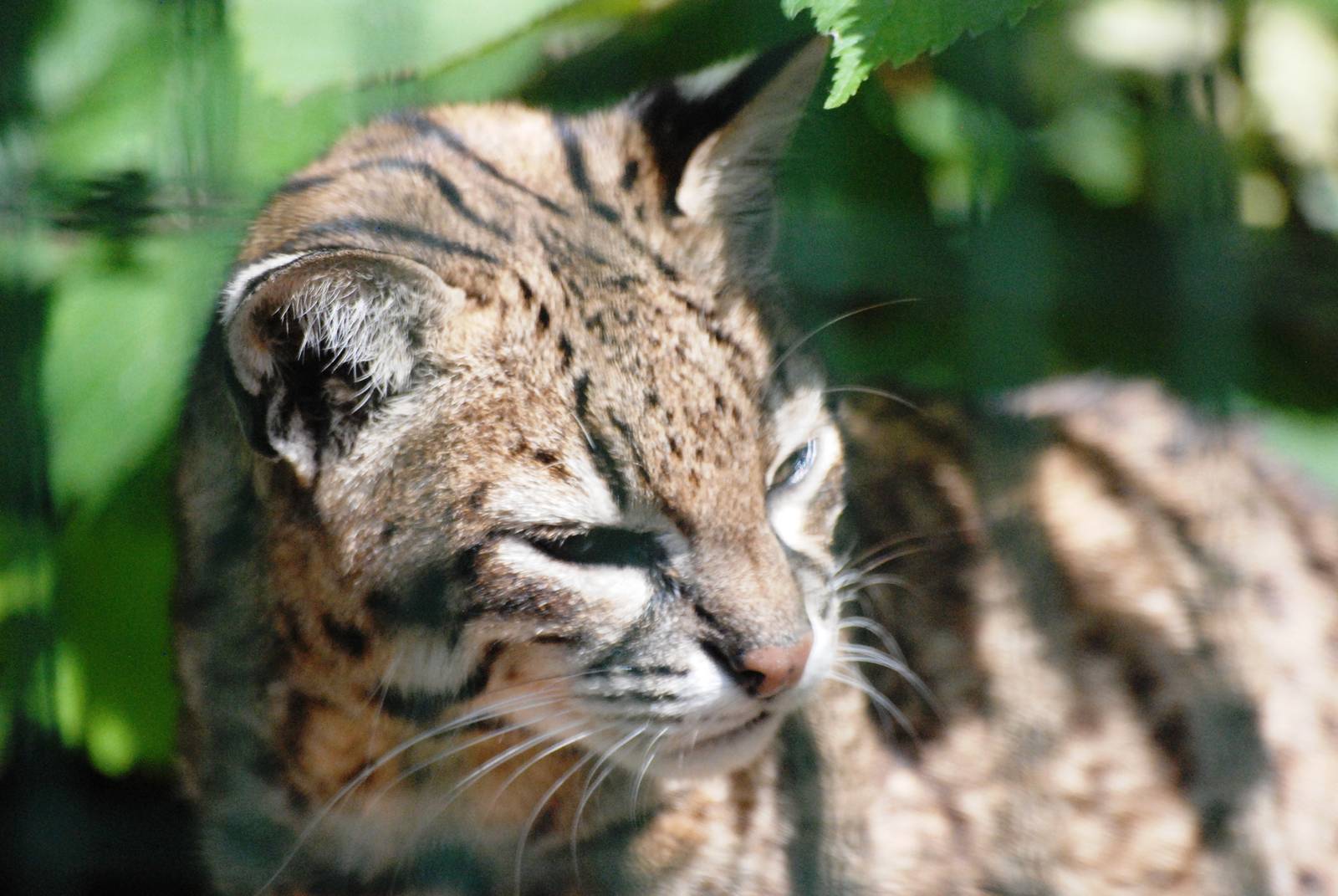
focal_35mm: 450
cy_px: 448
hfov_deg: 4.6
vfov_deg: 3.1
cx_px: 669
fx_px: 16745
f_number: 5.6
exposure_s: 1/1250
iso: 1600
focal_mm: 300
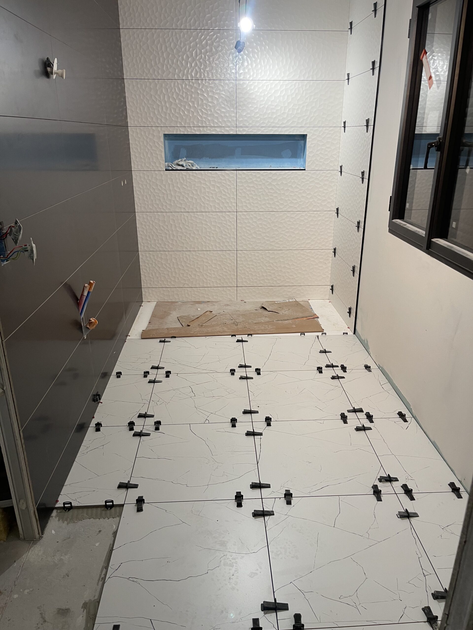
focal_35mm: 25
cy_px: 315
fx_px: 455
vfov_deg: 69.4
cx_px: 236
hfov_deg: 54.9
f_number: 1.6
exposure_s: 1/50
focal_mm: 5.1
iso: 64
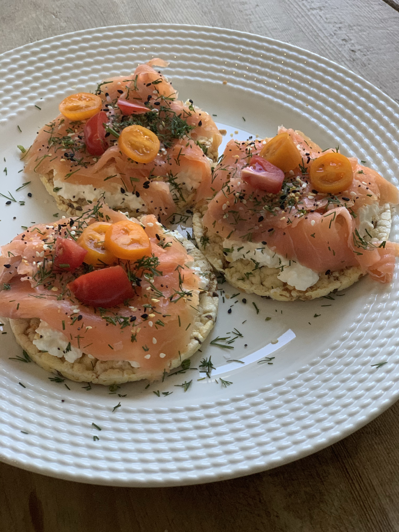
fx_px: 799
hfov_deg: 28.0
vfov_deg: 36.8
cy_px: 266
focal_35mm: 52
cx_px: 200
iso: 200
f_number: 2.4
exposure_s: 1/60
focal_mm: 6
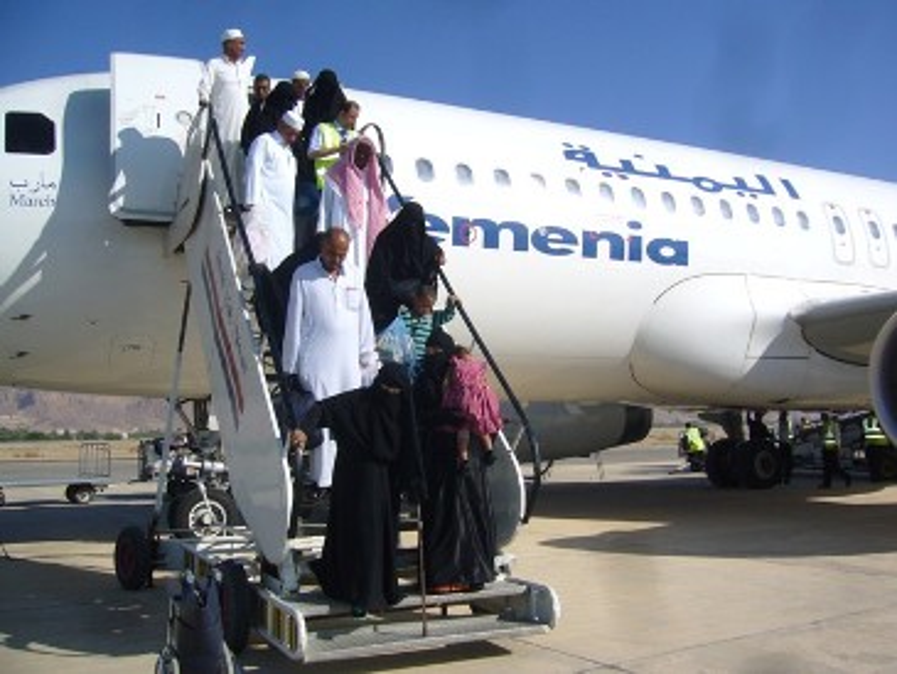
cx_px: 448
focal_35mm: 35
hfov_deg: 52.6
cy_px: 337
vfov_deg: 40.7
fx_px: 907
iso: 100
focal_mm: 5.8
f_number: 5.6
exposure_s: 1/1000
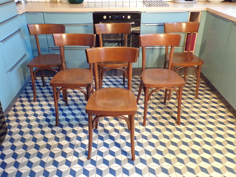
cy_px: 88
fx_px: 218
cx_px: 118
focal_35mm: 32
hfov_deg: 56.8
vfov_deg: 44.2
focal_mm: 5.8
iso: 800
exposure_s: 1/17
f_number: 3.2
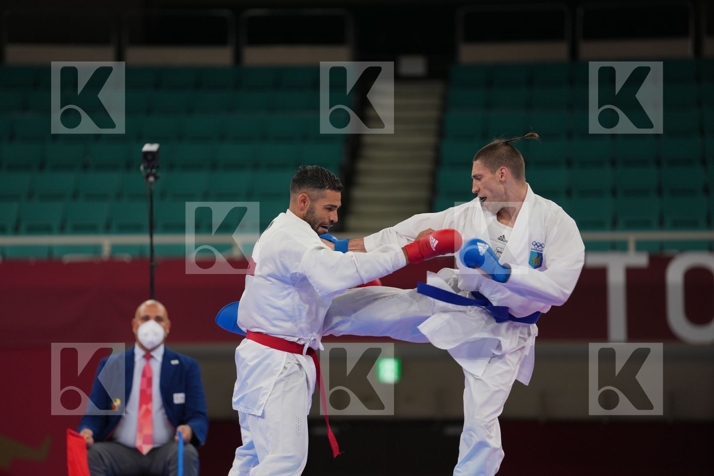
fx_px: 3966
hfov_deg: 10.3
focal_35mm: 200
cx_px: 357
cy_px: 238
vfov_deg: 6.9
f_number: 2.8
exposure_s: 1/500
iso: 250
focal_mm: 200
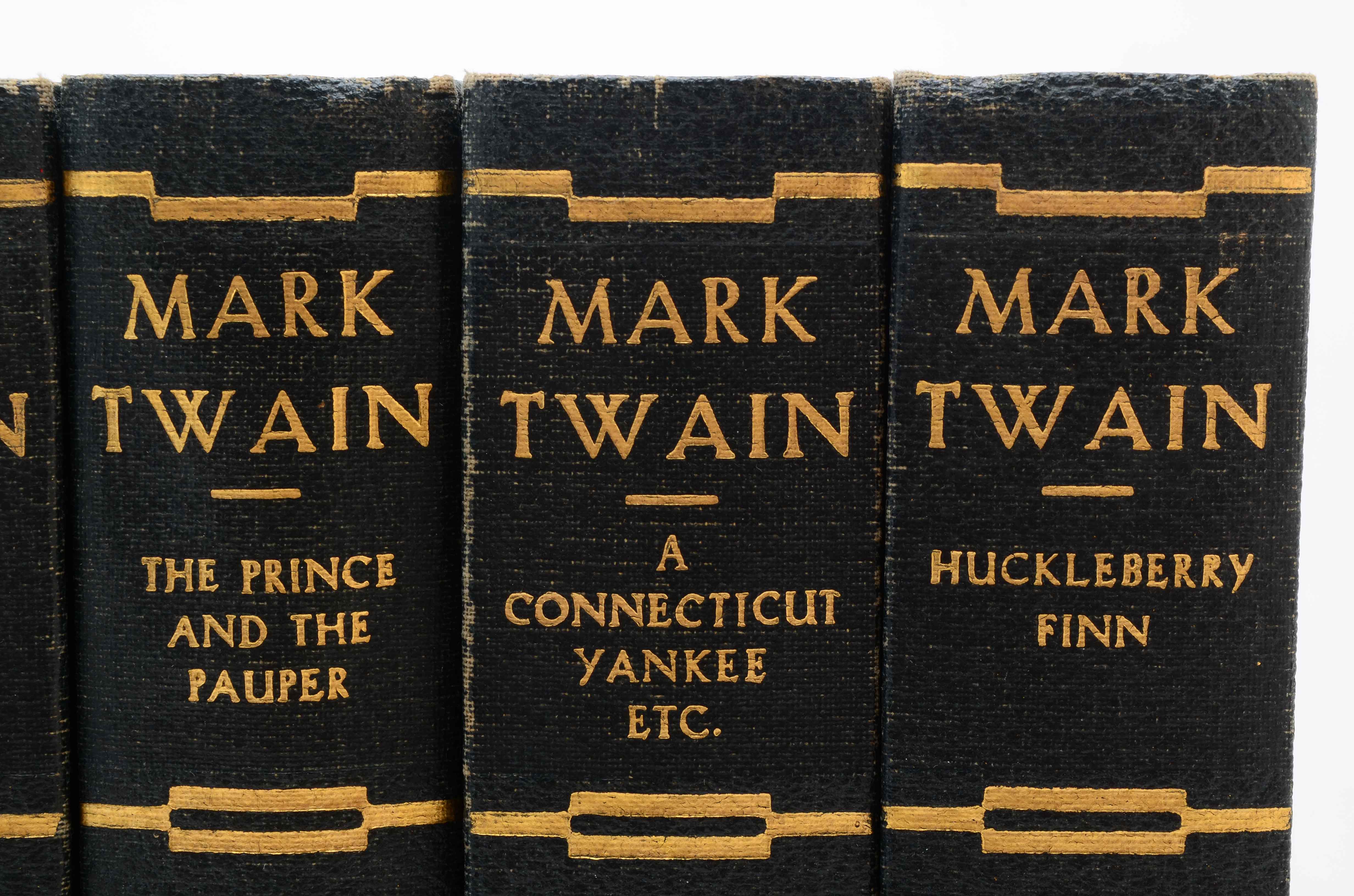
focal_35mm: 82
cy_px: 448
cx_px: 677
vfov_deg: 16.5
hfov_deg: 24.7
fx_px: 3096
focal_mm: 55
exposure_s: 1/160
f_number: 20
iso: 100
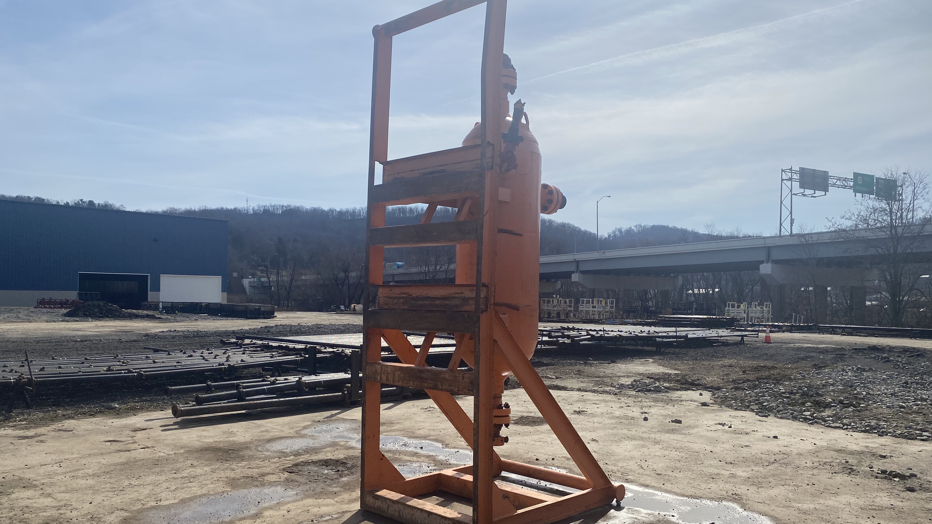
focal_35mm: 29
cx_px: 473
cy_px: 301
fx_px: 717
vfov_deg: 40.1
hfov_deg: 66.1
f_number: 1.8
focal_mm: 4.25
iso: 32
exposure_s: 1/8197
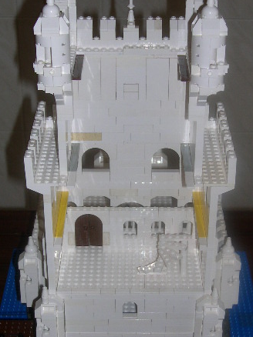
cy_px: 189
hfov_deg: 19.4
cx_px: 140
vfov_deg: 25.7
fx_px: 741
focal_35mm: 76
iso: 100
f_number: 3.2
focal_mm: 11.1
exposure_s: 1/60
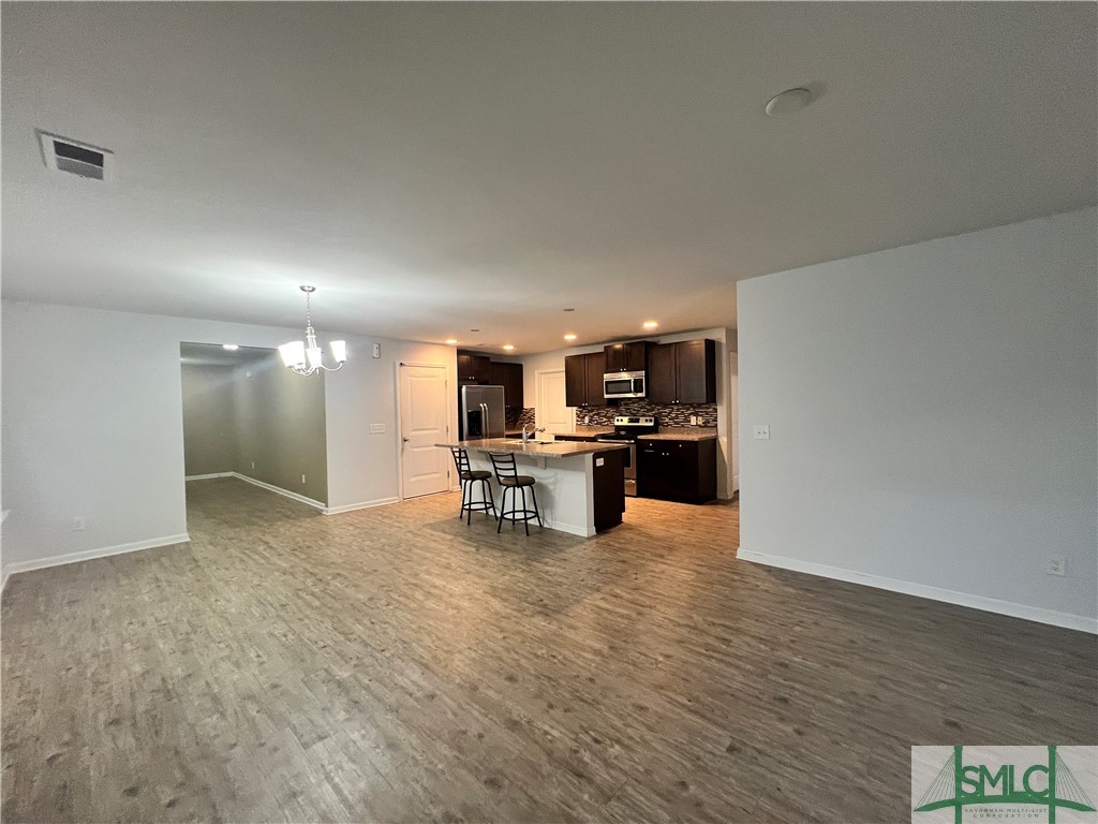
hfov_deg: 106.2
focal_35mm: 13
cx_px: 549
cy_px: 412
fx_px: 412
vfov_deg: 89.9
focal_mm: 1.57
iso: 320
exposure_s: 1/60
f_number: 1.8
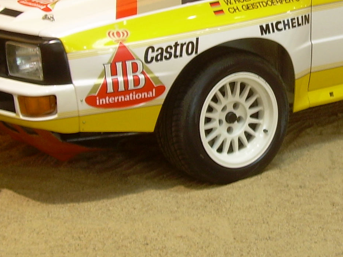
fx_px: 922
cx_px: 258
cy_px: 30
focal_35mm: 93
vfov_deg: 15.7
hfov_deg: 20.9
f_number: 2.8
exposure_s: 1/11.3
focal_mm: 6.3
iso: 50
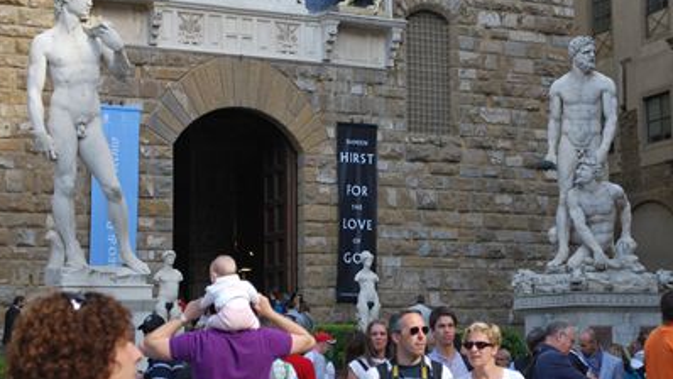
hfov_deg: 22.4
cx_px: 396
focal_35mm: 95
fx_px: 1696
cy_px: 109
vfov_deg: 12.7
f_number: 5.6
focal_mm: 48
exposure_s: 1/125
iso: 110
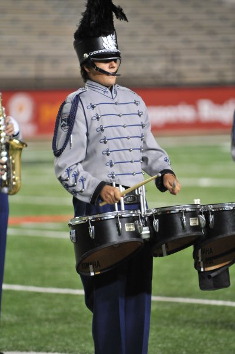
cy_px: 177
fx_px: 2942
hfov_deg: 4.6
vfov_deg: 6.9
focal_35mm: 300
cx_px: 118
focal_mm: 200
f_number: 2.8
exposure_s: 1/160
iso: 800
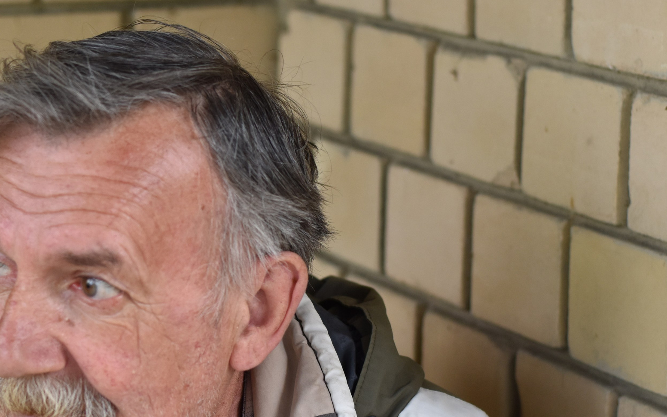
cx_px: 162
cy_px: 324
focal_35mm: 126
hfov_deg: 16.5
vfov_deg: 10.4
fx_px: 2291
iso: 560
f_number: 2.8
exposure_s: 1/250
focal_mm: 50
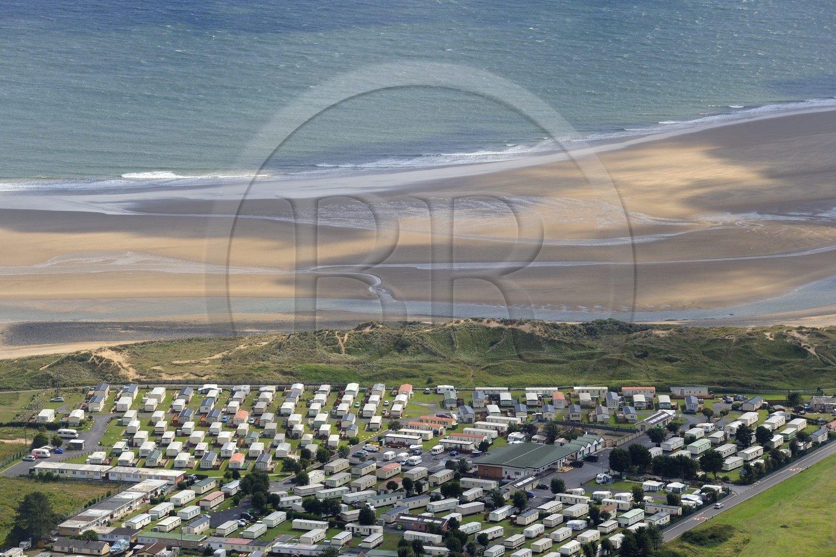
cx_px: 418
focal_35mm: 200
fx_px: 4643
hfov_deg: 10.3
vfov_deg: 6.9
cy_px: 278
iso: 400
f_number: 10
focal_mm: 200
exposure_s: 1/640
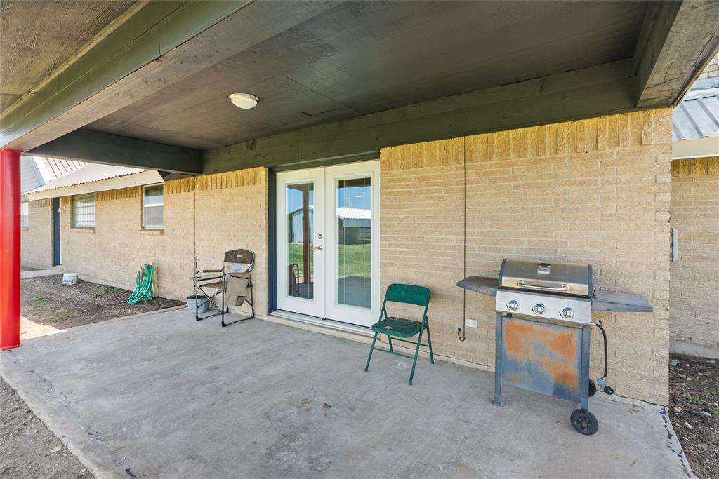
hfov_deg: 96.7
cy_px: 240
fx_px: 320
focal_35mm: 16
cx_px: 360
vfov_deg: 73.8
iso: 100
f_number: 7.1
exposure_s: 1/5
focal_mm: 16
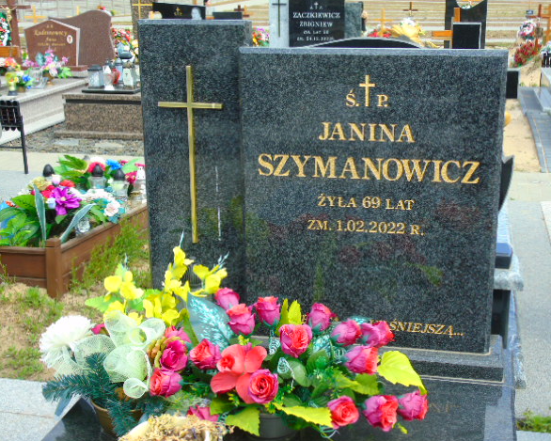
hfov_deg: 38.0
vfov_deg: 30.8
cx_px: 295
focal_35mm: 49
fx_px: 799
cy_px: 219
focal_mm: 8.2
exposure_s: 1/250
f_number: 4.1
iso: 80
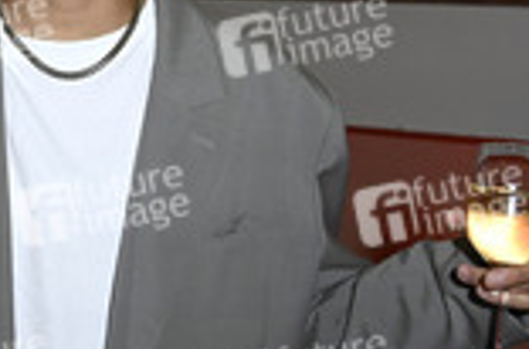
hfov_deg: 22.6
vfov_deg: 15.6
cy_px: 122
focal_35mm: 87
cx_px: 12
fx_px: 1275
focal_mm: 30
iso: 1250
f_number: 5.6
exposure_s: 1/50
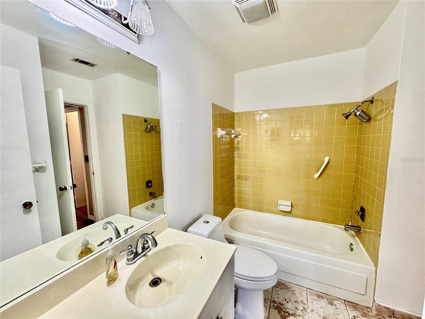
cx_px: 212
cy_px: 160
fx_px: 172
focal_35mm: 14
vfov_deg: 85.7
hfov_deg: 102.1
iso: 200
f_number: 2.2
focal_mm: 2.22
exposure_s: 1/60
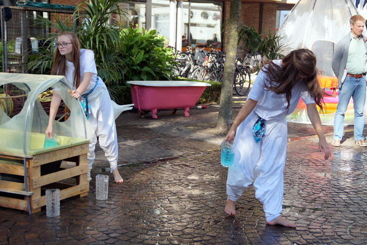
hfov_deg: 37.9
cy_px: 122
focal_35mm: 52
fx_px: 535
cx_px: 184
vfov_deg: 25.8
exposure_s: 1/2000
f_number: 4.5
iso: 1000
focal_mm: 35
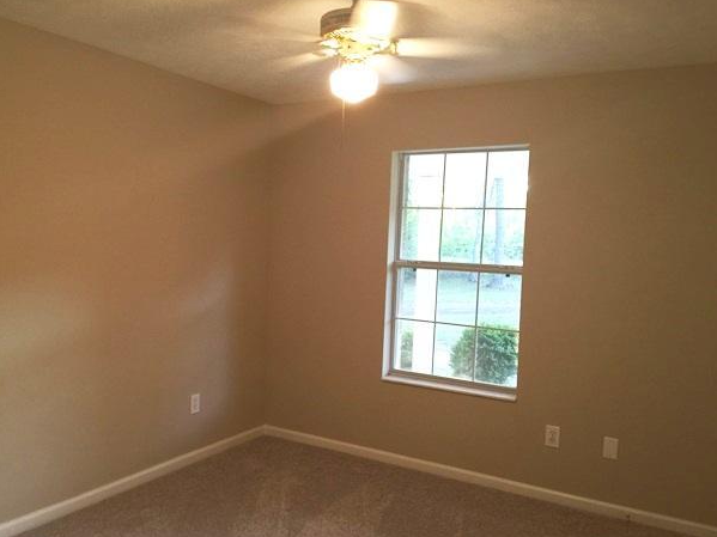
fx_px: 642
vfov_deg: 45.4
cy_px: 281
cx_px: 341
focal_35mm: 31
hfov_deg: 58.3
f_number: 2.2
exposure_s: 1/15
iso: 80
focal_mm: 4.15
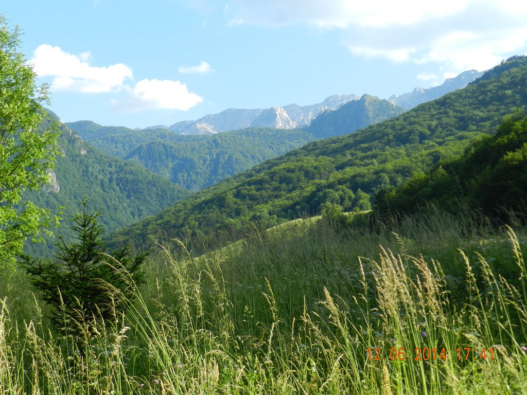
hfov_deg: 28.6
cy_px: 198
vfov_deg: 21.6
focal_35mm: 68
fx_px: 1035
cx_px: 264
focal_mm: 12.1
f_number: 4.7
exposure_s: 1/400
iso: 160
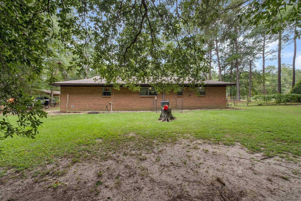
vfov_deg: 77.3
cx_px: 150
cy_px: 100
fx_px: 125
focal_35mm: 15
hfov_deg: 100.4
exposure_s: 1/80
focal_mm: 10
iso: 250
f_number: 8
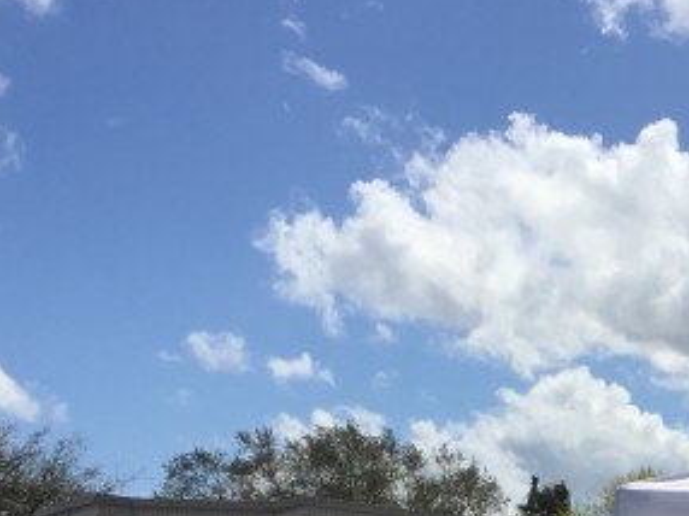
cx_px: 768
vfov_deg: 12.9
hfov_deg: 18.2
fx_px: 2068
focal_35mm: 104
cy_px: 914
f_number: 2.2
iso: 32
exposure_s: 1/3300
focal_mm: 4.15
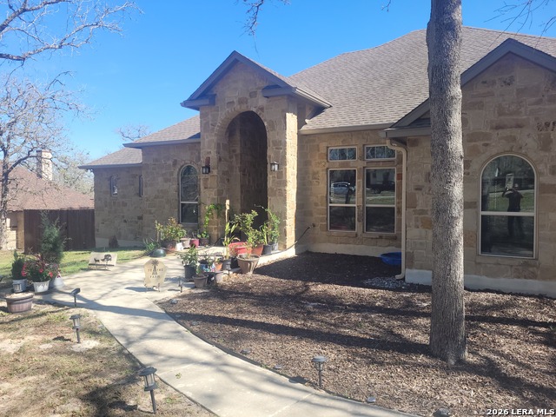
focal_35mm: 26
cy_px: 208
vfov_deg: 53.1
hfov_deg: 67.3
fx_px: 418
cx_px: 278
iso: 40
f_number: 1.8
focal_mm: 5.4
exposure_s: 1/1142
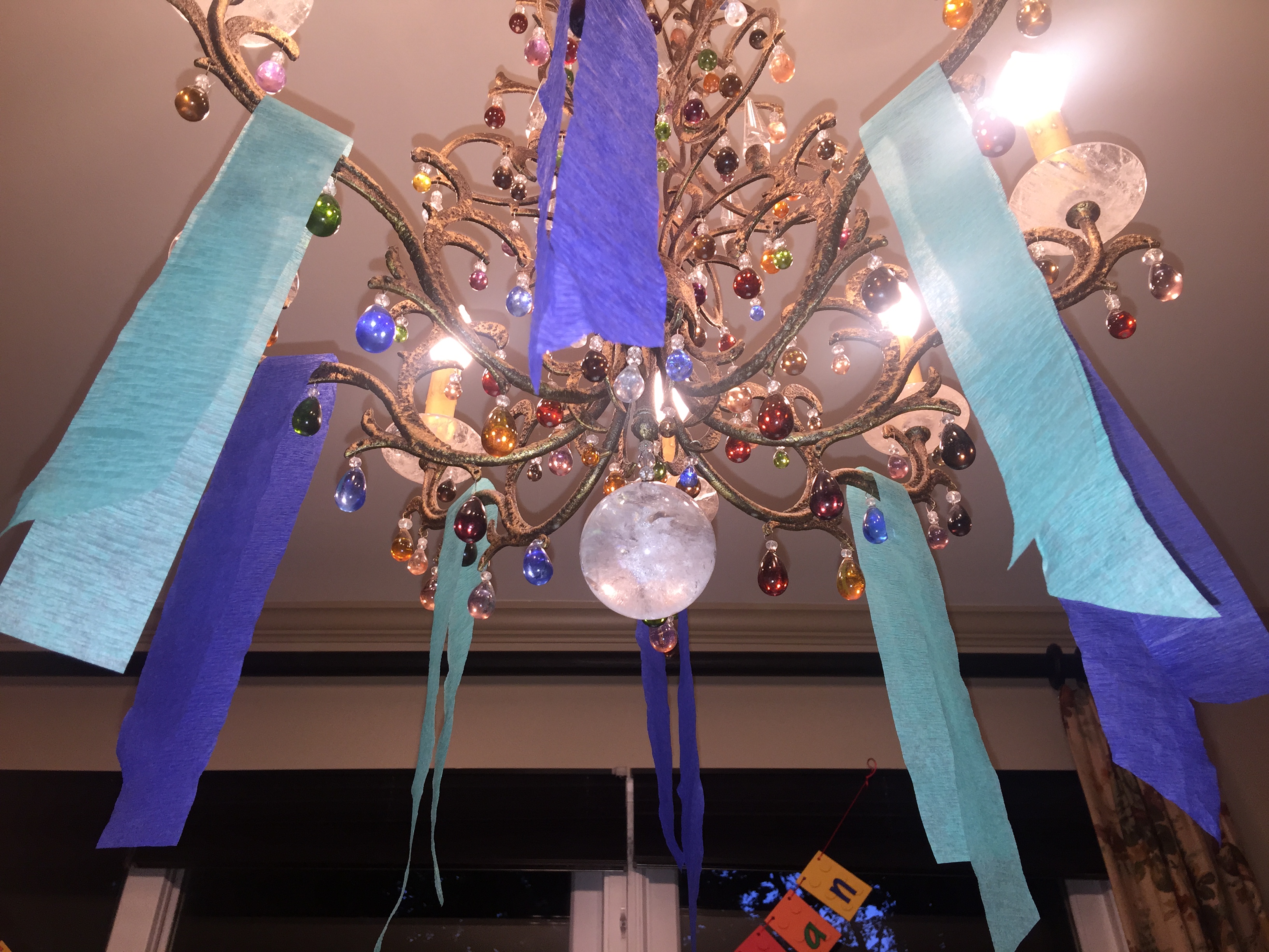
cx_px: 634
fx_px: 1063
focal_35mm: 29
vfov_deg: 48.2
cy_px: 476
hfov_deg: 61.7
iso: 64
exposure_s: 1/30
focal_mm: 4.15
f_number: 2.2
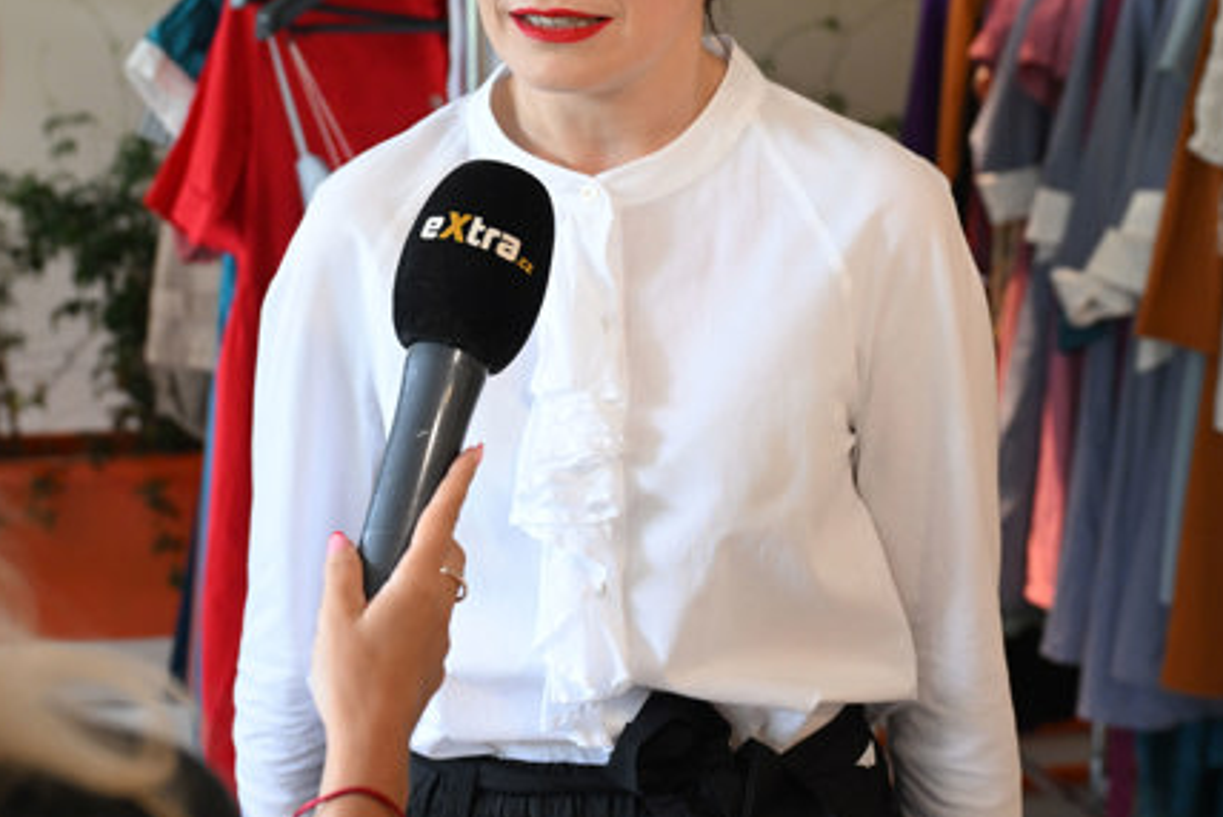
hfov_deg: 34.4
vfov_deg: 23.3
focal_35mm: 58
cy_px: 283
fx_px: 1972
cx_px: 557
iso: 2500
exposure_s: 1/250
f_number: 3.5
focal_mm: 36
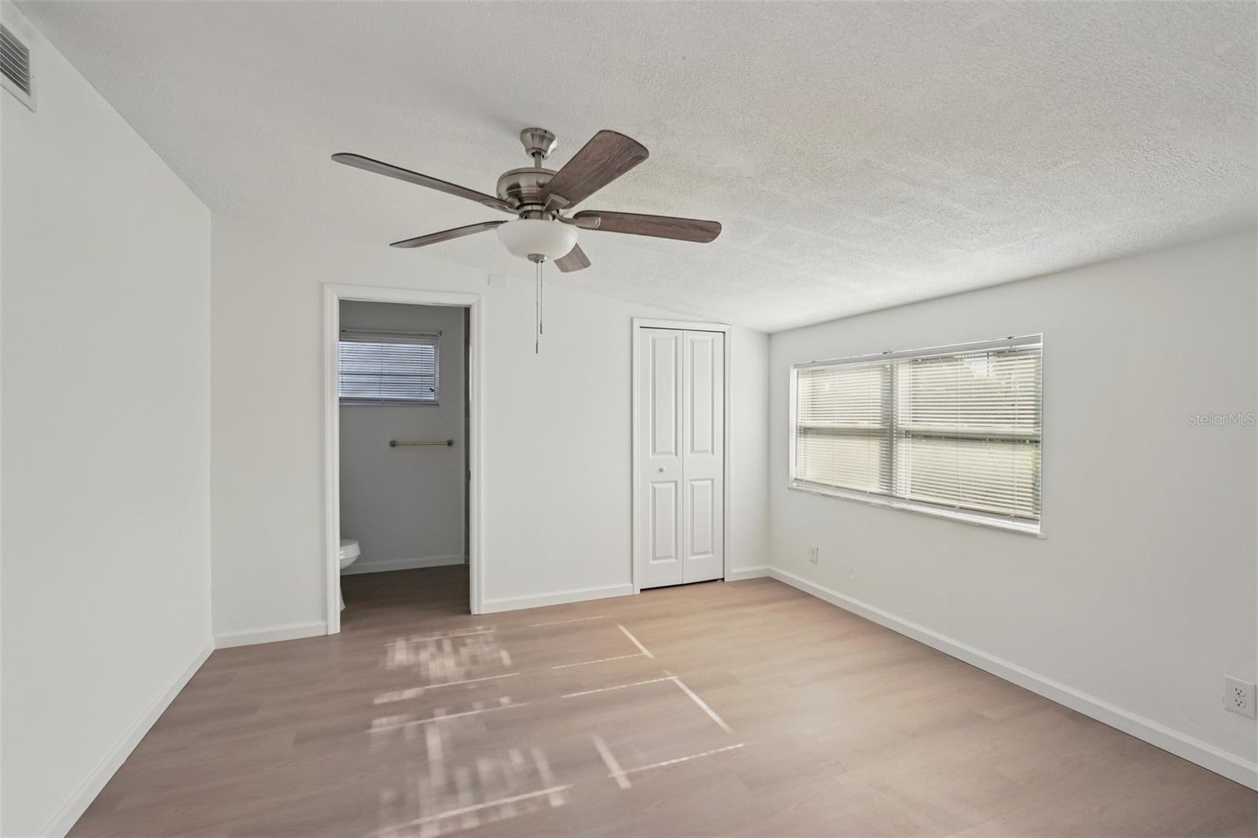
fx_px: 559
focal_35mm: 16
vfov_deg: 73.7
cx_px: 629
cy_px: 419
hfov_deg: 96.7
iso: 400
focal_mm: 16
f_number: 8
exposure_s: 1/125
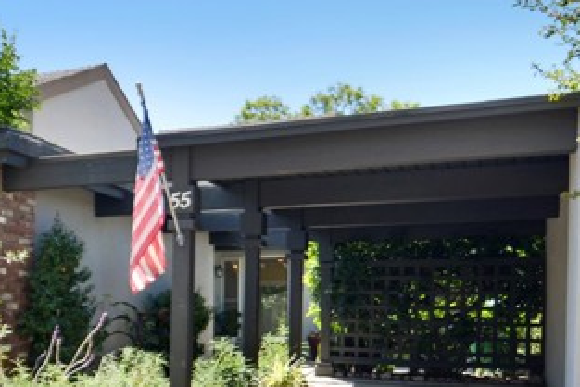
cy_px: 304
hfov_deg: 37.6
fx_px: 790
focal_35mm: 49
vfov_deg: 27.1
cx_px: 54
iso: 100
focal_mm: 16
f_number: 2.8
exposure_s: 1/250
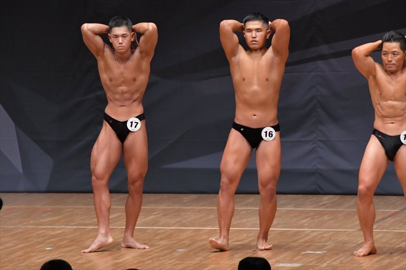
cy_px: 135
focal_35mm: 285
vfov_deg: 4.8
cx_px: 203
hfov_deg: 7.2
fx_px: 3213
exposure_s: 1/400
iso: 6400
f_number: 5.6
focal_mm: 190
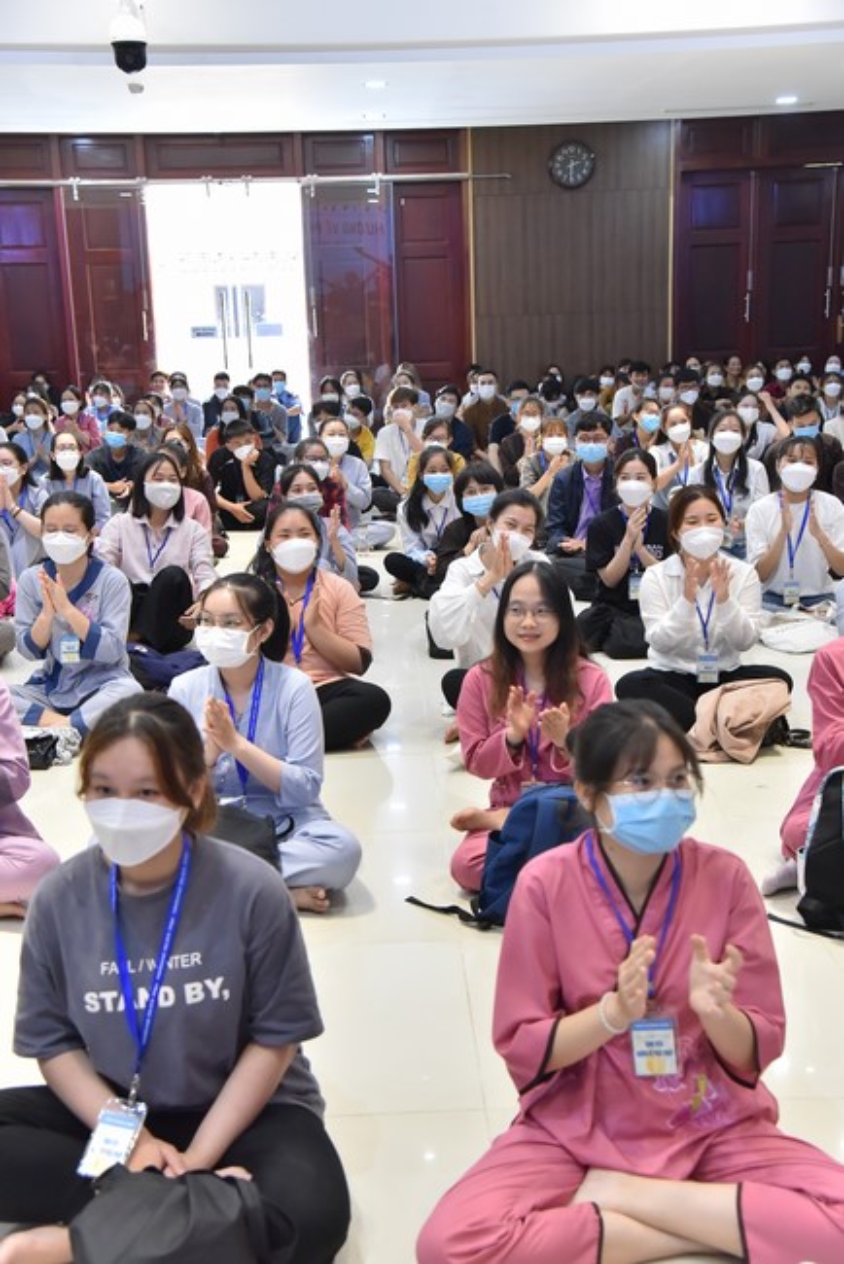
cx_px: 422
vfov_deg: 41.1
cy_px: 632
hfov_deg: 28.1
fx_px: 1686
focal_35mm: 48
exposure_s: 1/160
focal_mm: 48
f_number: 5
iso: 3200
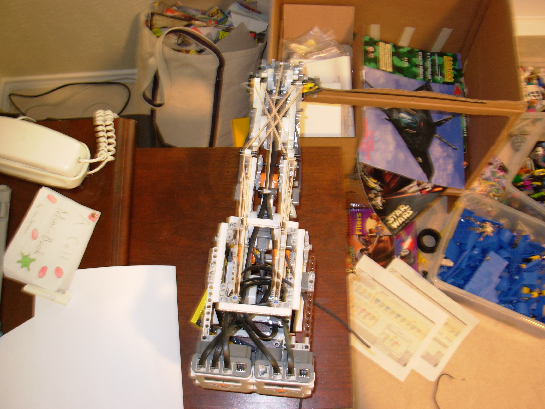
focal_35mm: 38
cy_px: 204
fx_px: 598
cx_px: 272
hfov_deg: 49.0
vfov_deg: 37.7
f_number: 2.9
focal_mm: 6.3
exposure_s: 1/2.1
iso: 50
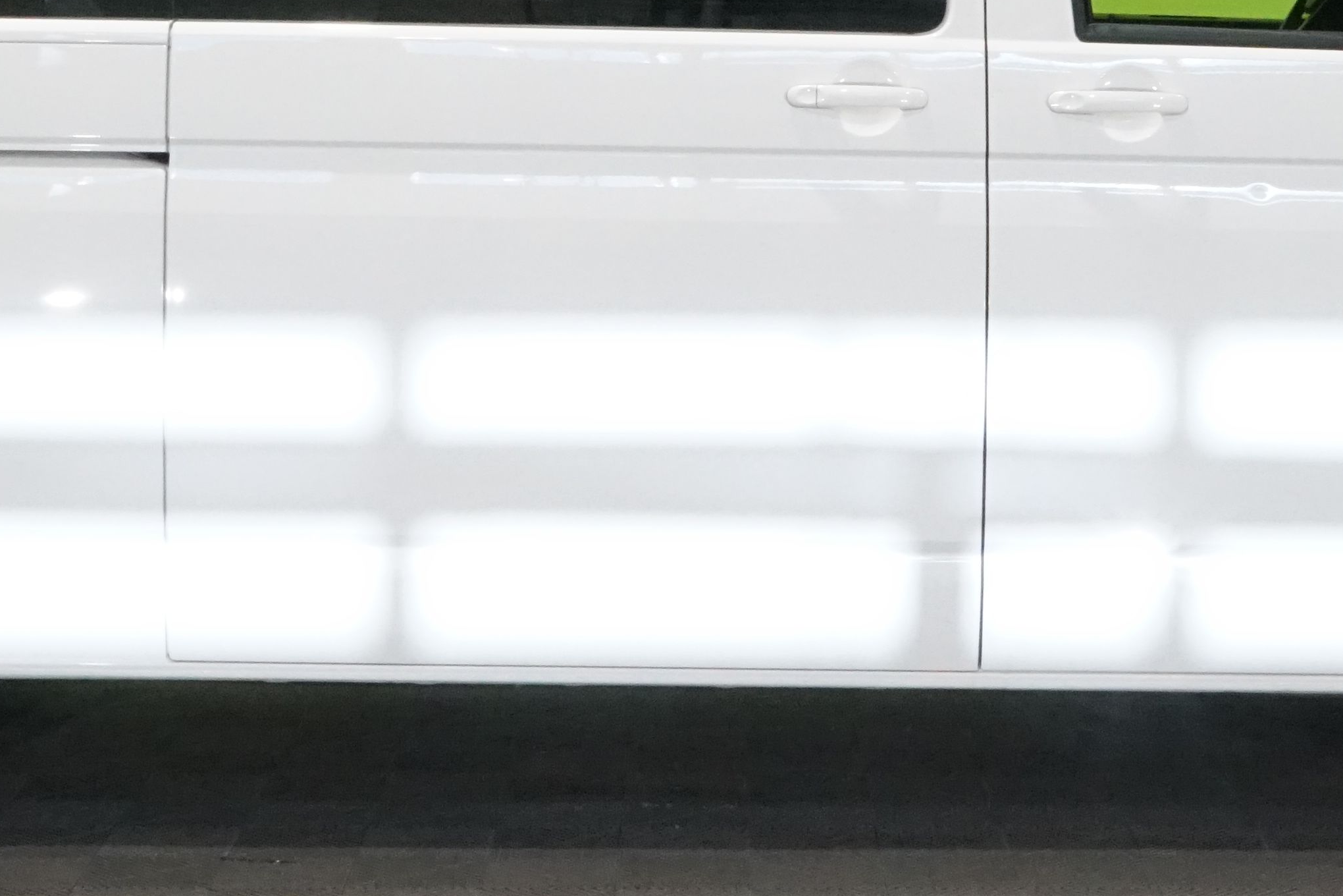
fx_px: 3730
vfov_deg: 13.6
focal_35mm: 100
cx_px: 673
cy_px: 118
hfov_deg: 20.4
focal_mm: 34
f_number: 22
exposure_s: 1/25
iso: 6400
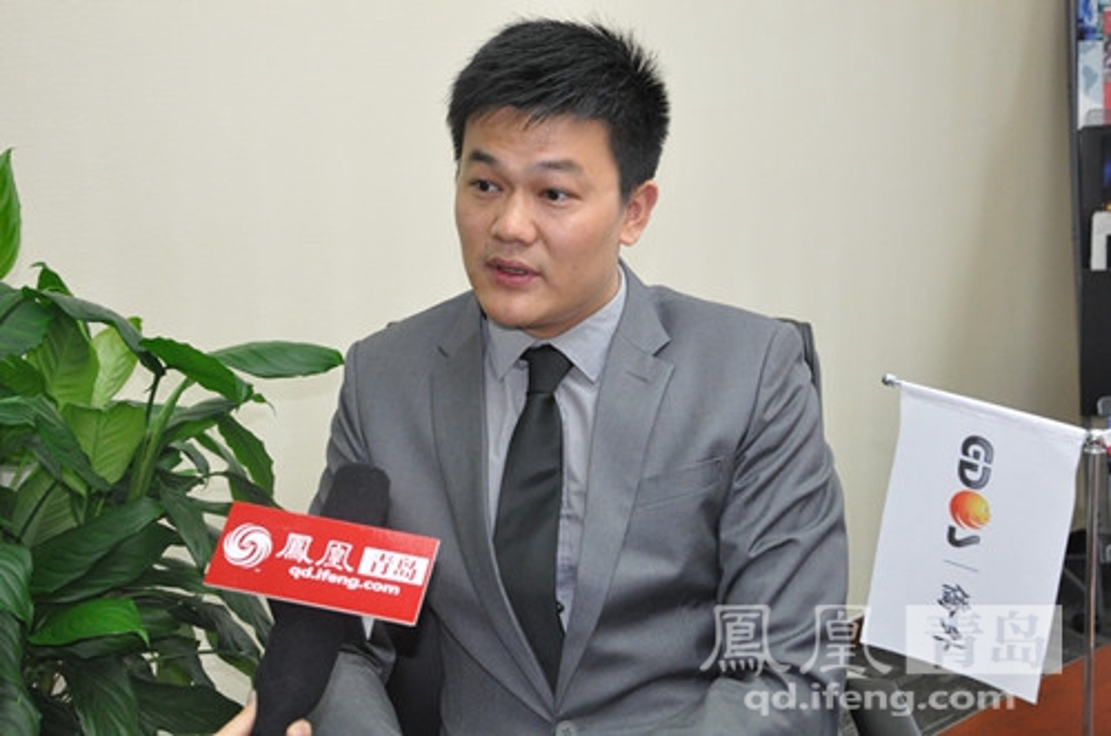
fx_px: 1848
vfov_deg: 22.5
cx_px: 556
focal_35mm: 60
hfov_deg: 33.5
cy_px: 368
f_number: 5
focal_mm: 40
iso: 1600
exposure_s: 1/200
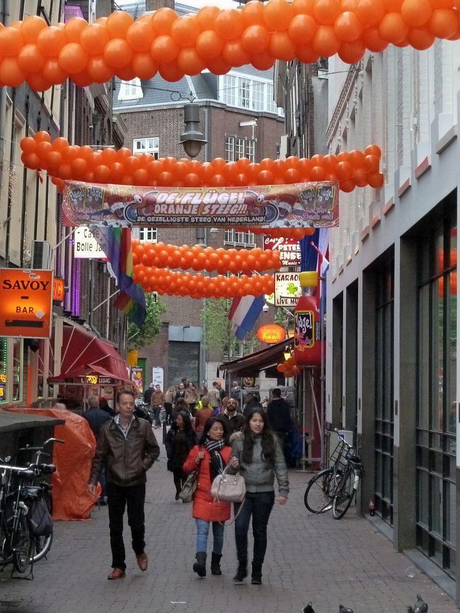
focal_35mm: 111
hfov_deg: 13.3
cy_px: 306
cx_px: 230
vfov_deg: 17.7
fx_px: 1967
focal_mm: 18.2
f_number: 4.4
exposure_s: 1/40
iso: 800
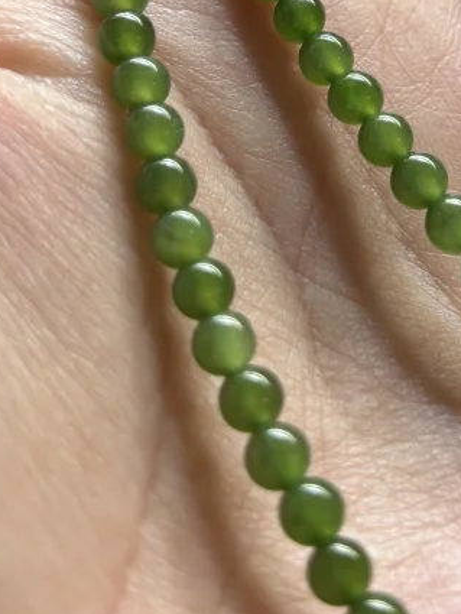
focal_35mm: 88
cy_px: -26
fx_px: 1562
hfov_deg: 16.7
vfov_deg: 21.3
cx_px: 367
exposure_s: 1/50
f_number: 1.6
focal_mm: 5.96
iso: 100
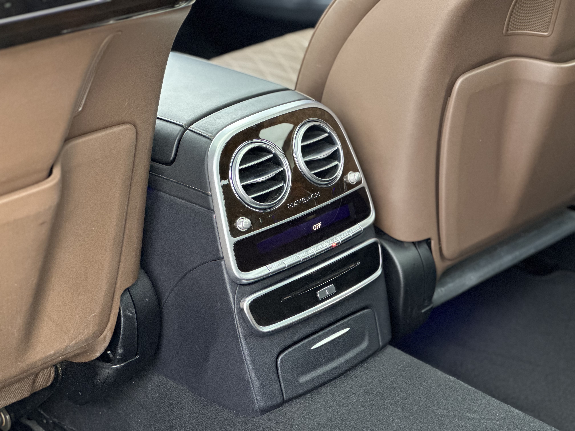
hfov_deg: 25.3
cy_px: 216
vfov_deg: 19.1
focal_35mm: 77
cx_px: 288
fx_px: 1279
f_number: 2.8
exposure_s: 1/33
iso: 400
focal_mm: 9
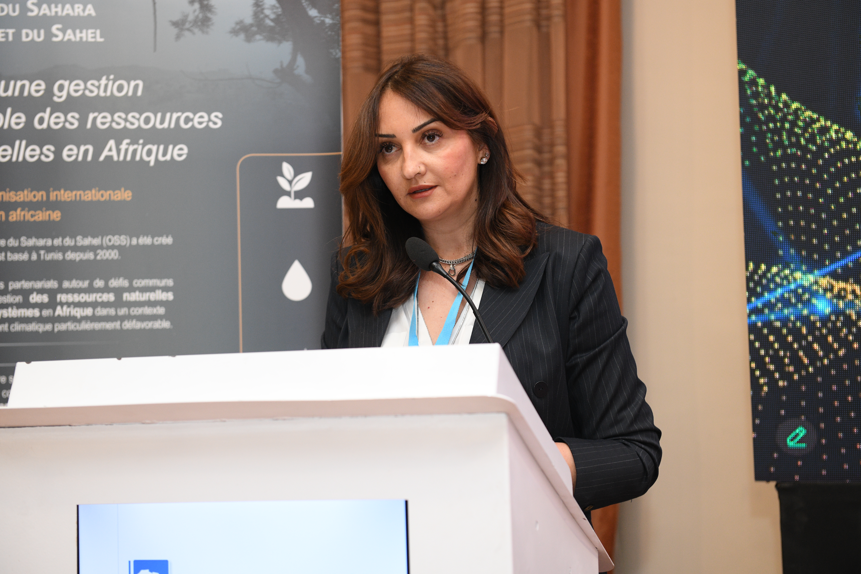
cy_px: 287
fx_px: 1674
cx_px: 430
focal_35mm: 70
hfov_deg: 28.8
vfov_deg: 19.5
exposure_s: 1/160
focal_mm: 70
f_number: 4.5
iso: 1600
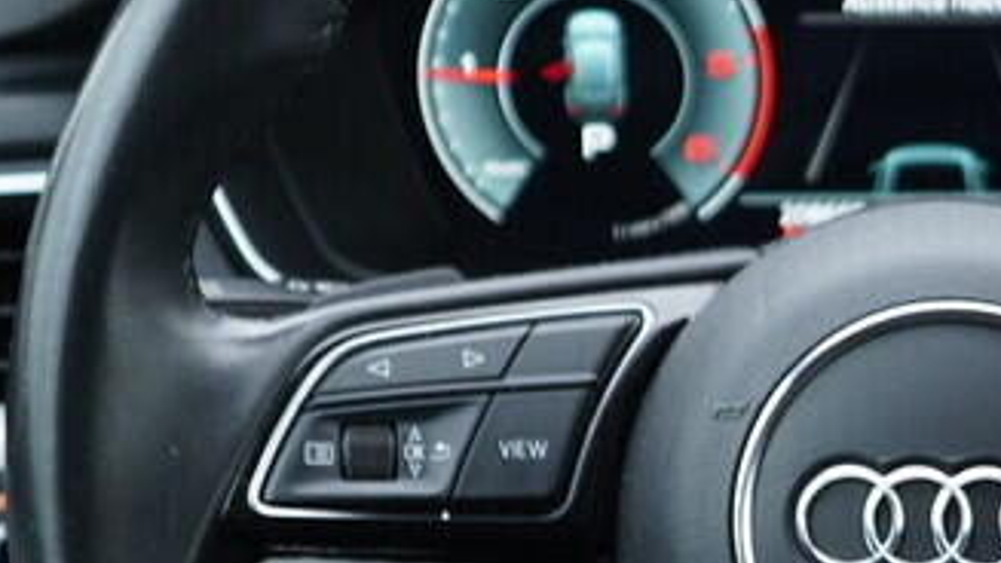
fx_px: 3132
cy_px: 482
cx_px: 1013
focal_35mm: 118
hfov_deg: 17.7
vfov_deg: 10.2
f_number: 2.8
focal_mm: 24
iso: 250
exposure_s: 1/40
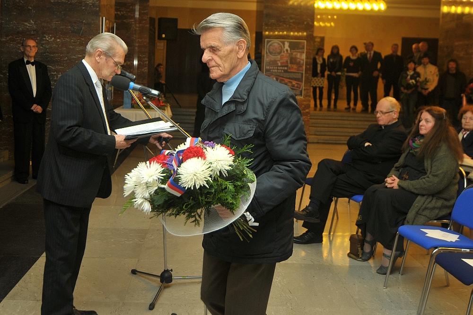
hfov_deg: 61.9
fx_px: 394
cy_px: 158
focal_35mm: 30
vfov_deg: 43.6
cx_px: 236
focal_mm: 20
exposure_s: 1/100
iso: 250
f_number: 4
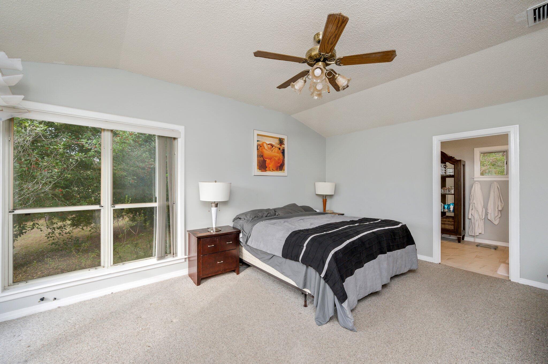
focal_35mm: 14
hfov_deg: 104.3
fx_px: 213
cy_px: 182
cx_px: 274
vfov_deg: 81.1
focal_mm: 14
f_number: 9
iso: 500
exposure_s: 1/50
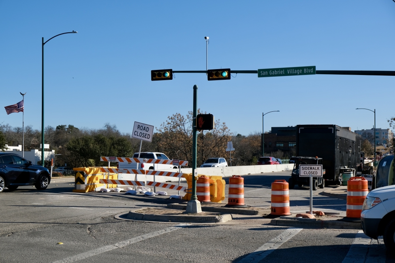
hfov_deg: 41.9
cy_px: 132
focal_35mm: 47
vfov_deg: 28.6
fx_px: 515
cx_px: 198
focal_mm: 31.5
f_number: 5.6
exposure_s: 1/900
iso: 160
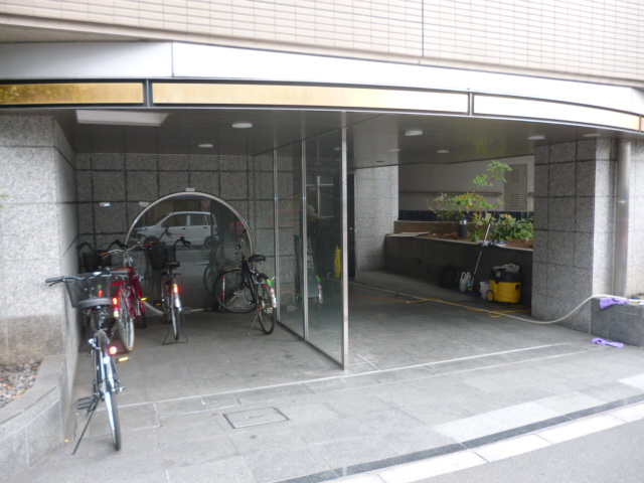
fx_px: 521
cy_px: 242
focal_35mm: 28
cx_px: 322
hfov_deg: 63.4
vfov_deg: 49.7
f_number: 3.1
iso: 100
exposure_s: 1/60
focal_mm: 5
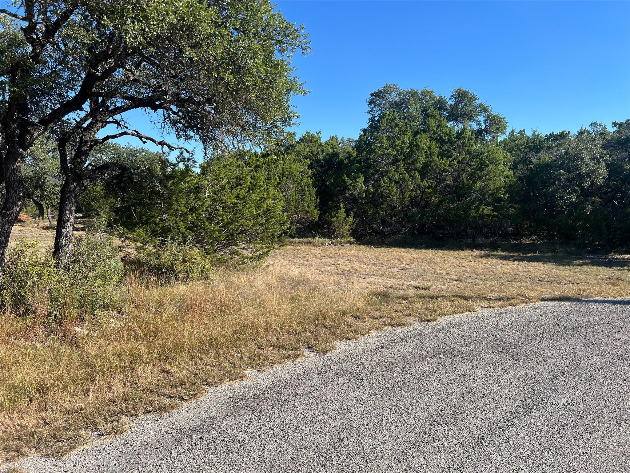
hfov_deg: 67.3
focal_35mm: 26
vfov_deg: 53.1
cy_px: 236
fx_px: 473
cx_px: 315
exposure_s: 1/2513
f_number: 1.5
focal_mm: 5.7
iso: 50
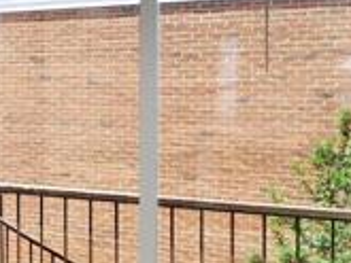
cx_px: -204
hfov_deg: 22.5
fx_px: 680
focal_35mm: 67
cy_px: 62
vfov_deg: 21.7
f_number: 7.1
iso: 320
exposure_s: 1/160
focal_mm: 11
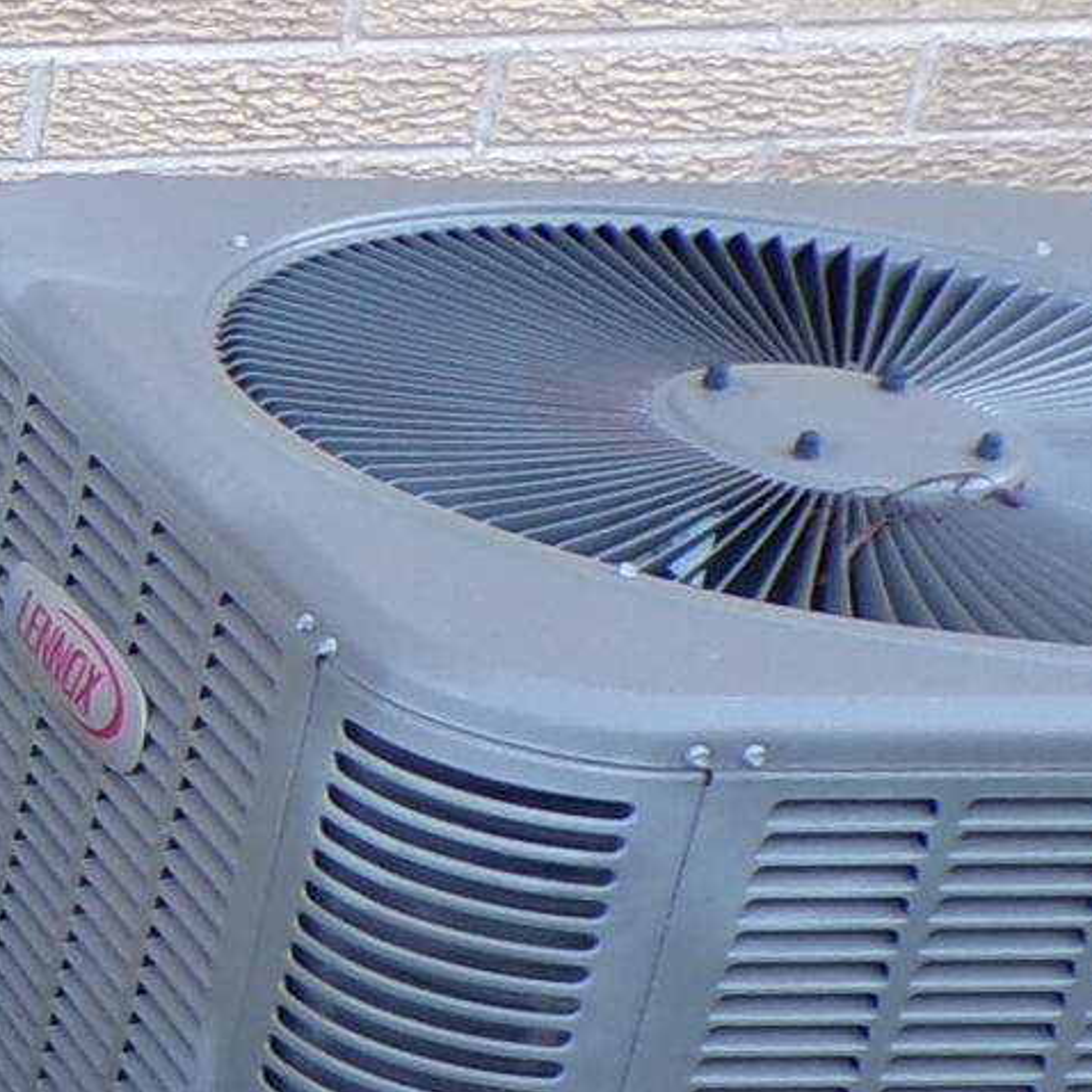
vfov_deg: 12.8
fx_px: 4747
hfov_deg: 11.5
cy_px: 1362
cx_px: -1259
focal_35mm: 133
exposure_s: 1/40
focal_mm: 4.3
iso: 100
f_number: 3
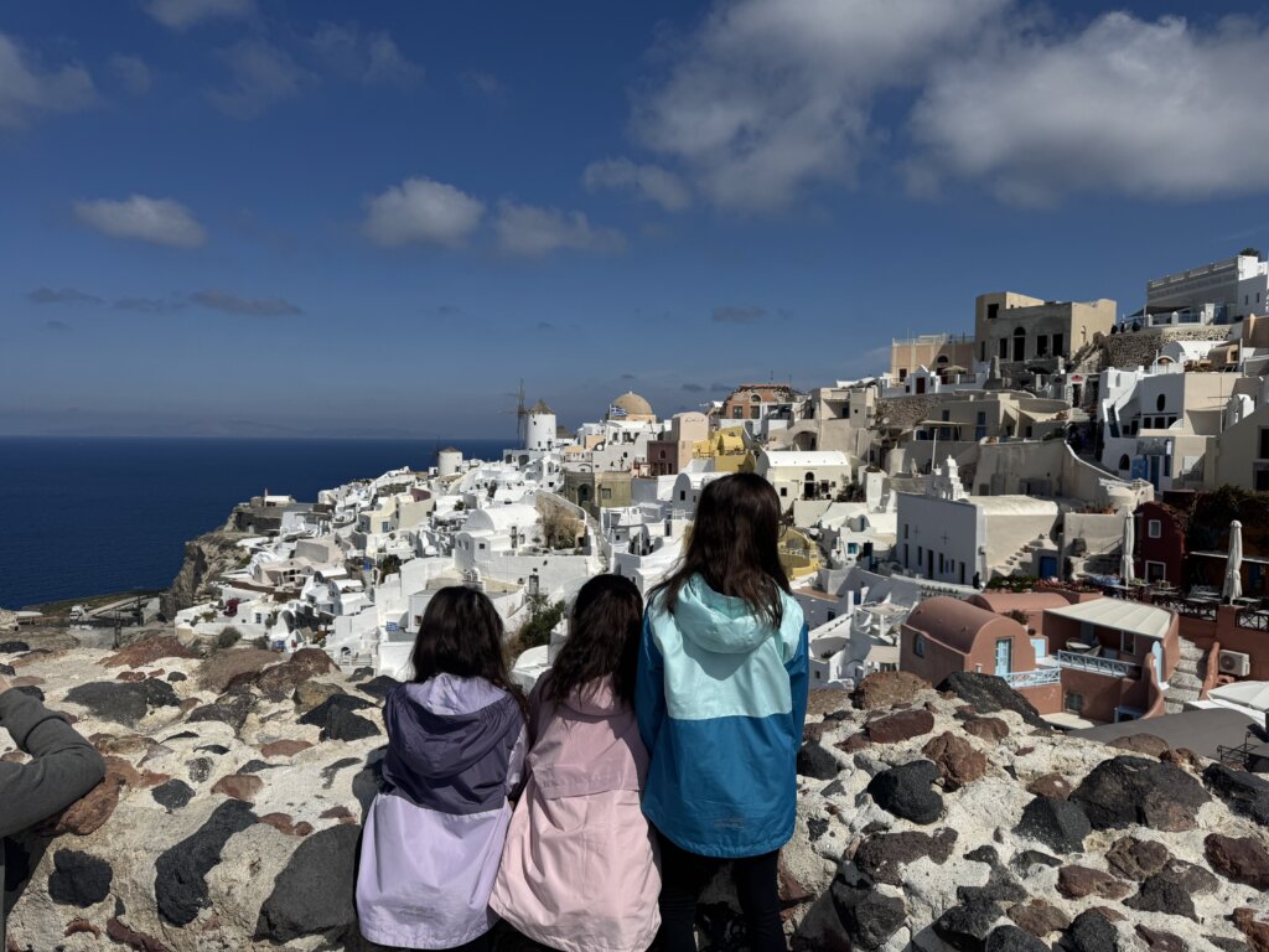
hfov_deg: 71.6
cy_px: 476
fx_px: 880
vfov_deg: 56.8
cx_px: 634
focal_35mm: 24
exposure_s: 1/12346
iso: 64
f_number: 1.78
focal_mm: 6.76
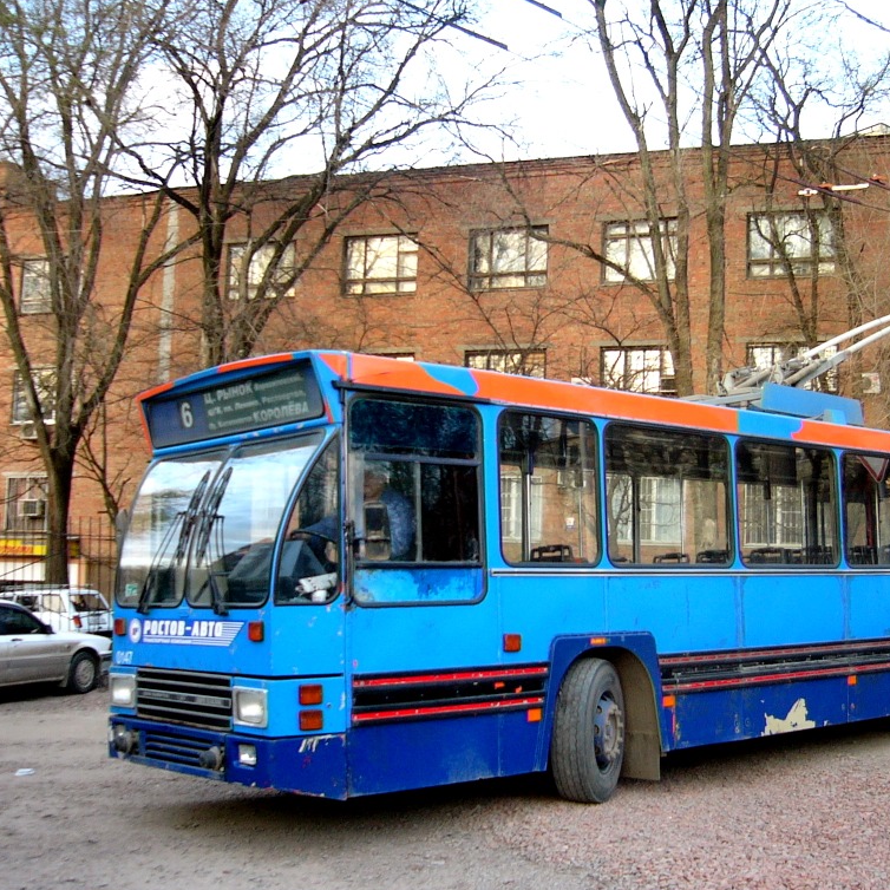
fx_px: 1222
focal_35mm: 42
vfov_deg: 40.0
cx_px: 538
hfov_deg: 39.8
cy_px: 447
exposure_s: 1/60
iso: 100
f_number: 2.8
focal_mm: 5.8
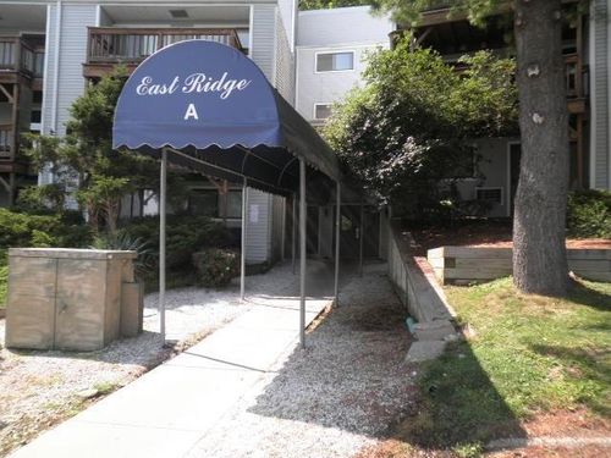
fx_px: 459
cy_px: 229
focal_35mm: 26
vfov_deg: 53.1
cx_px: 306
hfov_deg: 67.3
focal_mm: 4.7
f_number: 2.6
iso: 64
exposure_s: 1/400
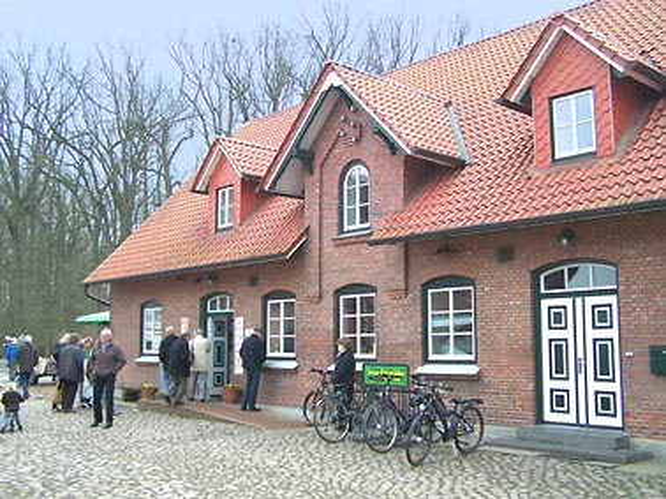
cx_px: 333
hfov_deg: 49.0
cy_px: 250
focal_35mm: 38
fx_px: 731
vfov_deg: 37.7
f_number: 2.8
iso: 64
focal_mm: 6.3
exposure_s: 1/250
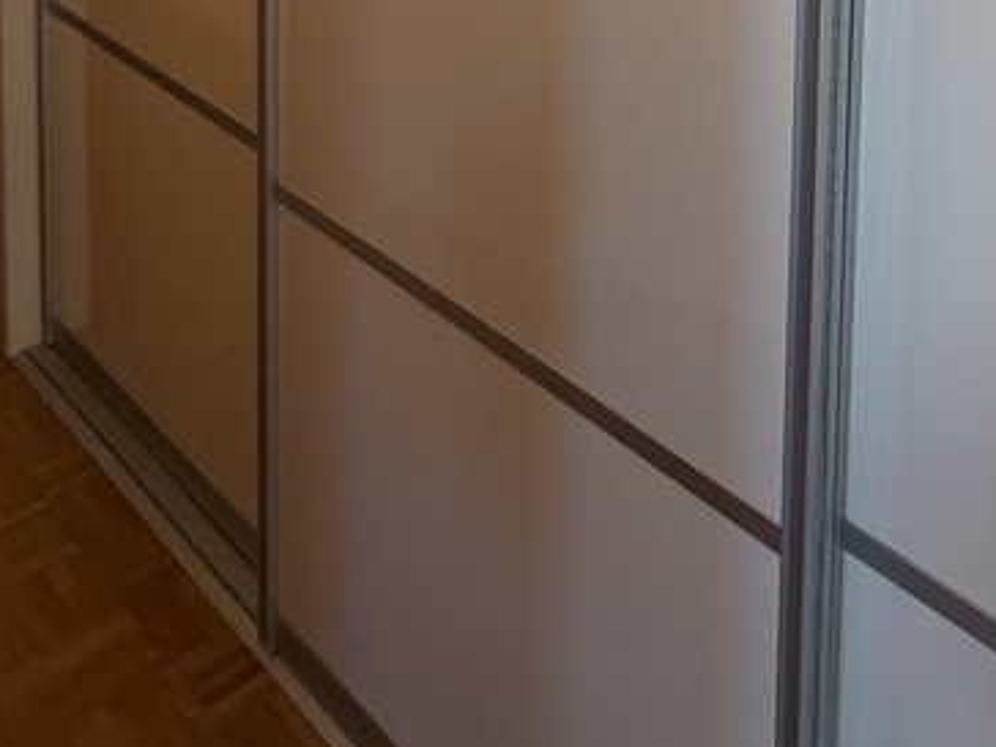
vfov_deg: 27.1
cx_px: 1126
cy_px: -312
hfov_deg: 37.4
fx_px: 1180
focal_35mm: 41
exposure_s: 1/100
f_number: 2.2
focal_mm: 2.22
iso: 160
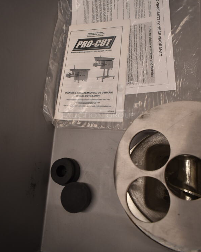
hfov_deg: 47.1
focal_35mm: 31
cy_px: 101
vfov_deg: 56.8
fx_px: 231
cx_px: 101
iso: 450
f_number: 3.5
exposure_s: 1/125
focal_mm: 18
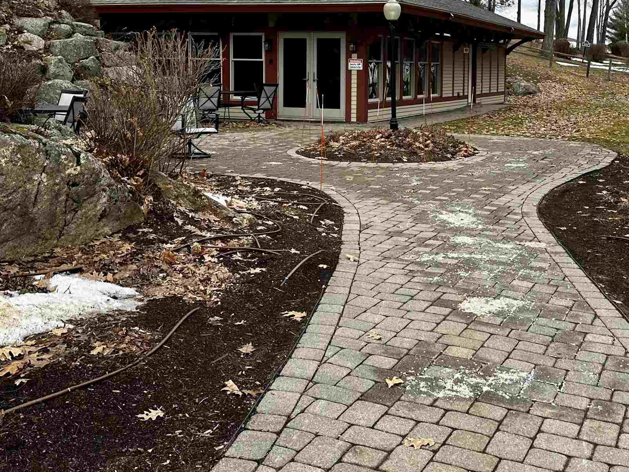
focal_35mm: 46
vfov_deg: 31.0
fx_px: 836
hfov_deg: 41.0
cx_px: 389
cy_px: 121
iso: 80
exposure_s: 1/989
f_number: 1.78
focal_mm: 6.86
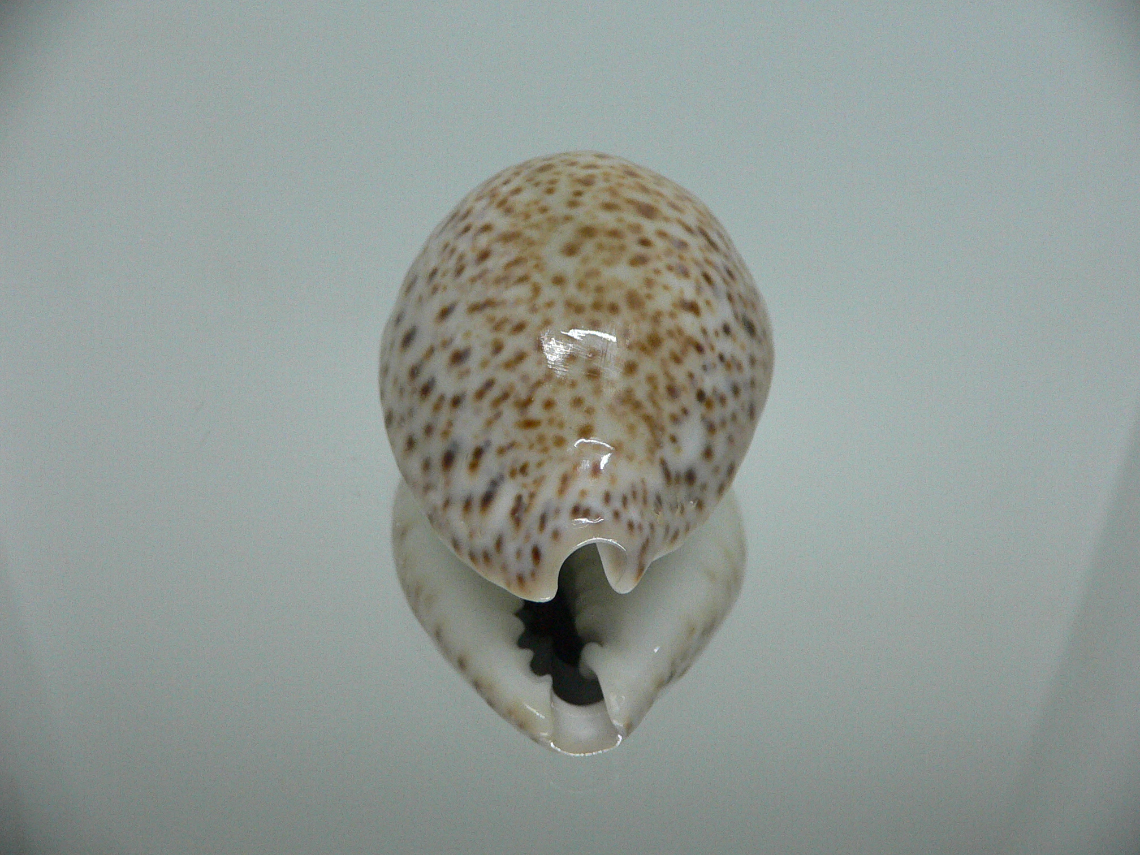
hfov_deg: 52.6
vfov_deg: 40.7
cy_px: 428
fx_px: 1153
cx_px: 570
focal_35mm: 35
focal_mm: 4.6
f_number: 2.8
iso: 200
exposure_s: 1/60
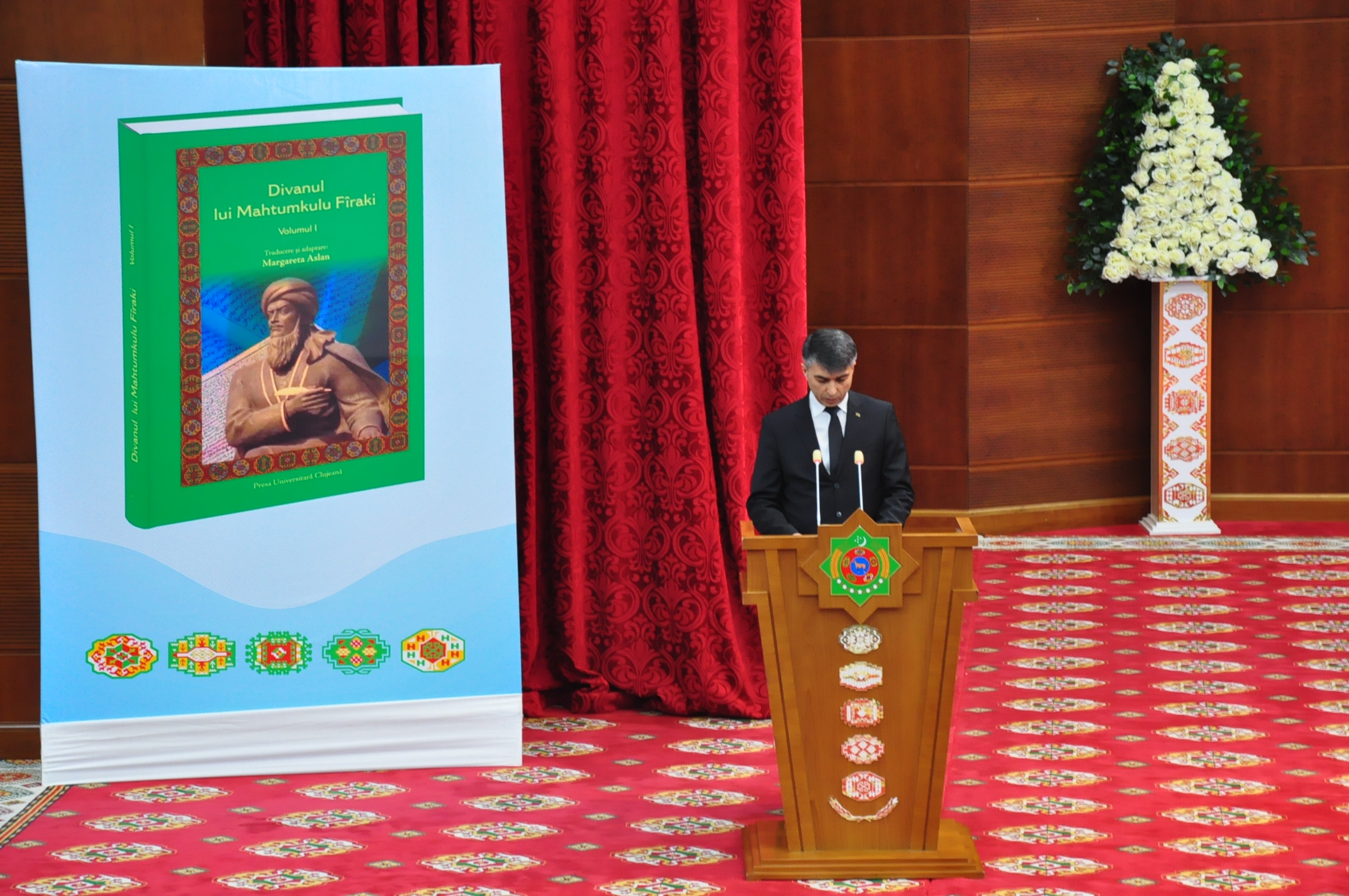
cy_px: 448
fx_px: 4210
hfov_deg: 18.2
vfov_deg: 12.1
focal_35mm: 112
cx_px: 674
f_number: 8
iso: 1600
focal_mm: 75
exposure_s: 1/50
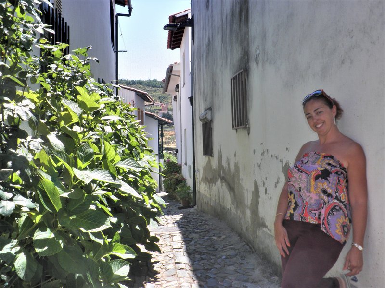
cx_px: 192
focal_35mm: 36
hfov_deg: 51.4
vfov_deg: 39.7
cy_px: 144
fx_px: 400
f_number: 5.6
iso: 64
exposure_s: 1/160
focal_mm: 6.3
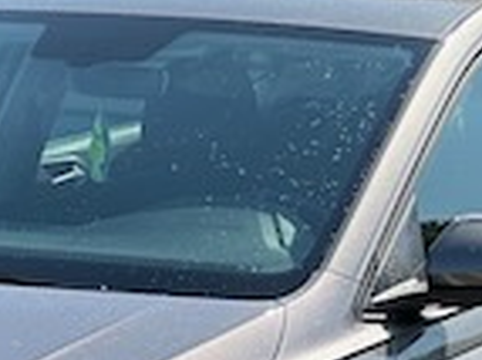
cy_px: 394
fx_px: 4800
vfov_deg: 4.3
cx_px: 64
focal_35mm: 345
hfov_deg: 5.7
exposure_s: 1/334
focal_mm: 9
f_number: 2.8
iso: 32
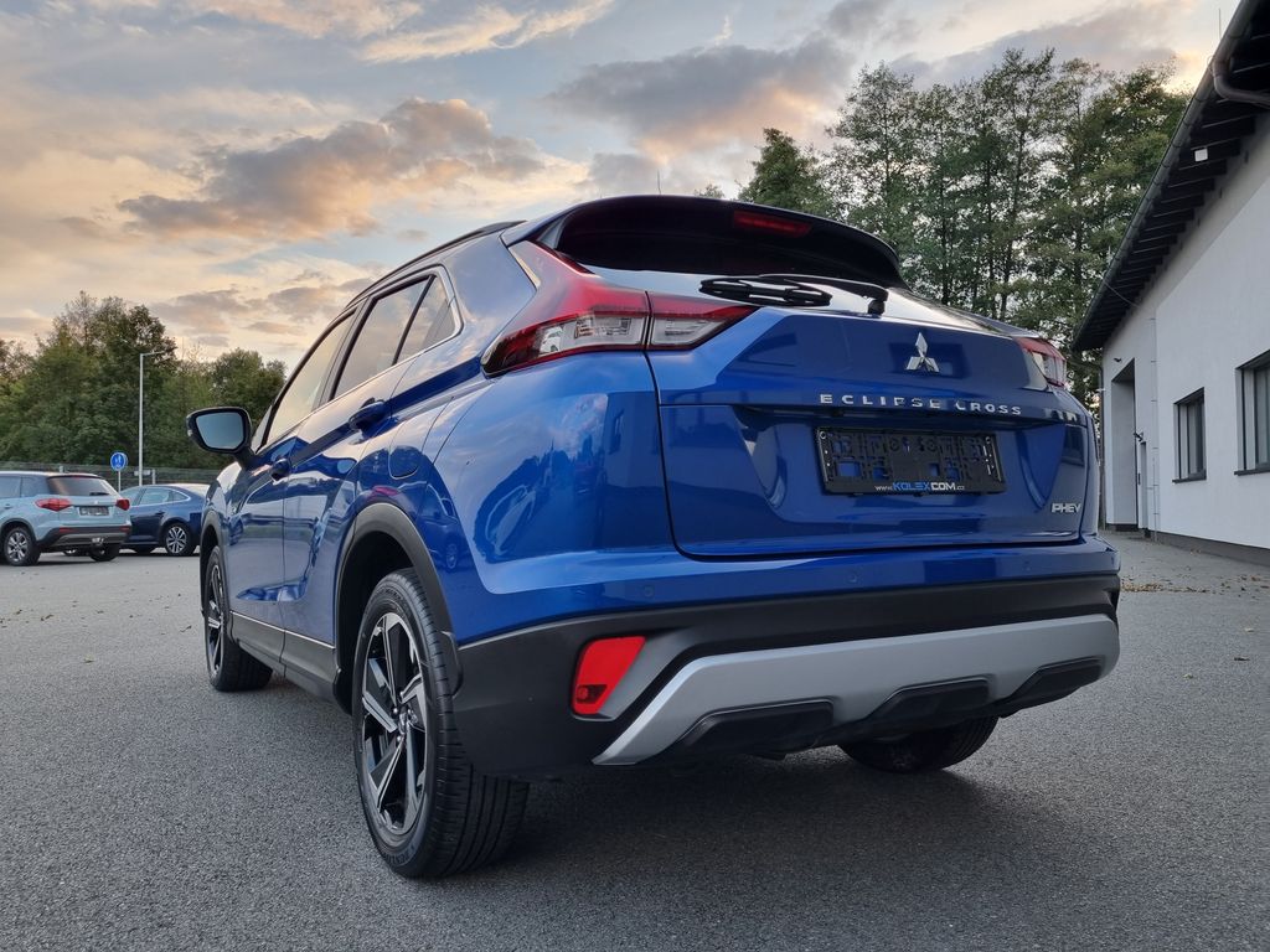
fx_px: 954
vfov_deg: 53.1
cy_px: 476
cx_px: 635
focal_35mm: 26
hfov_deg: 67.3
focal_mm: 5.4
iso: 64
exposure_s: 1/100
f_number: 1.8
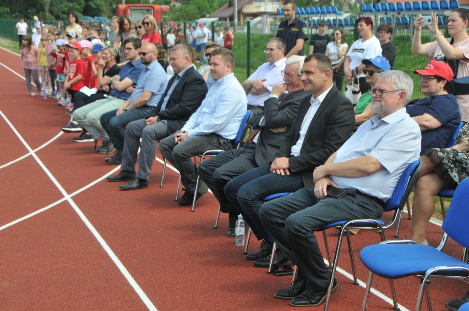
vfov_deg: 18.1
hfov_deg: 27.0
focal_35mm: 75
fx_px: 976
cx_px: 234
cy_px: 156
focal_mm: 50
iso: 200
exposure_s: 1/250
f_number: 8
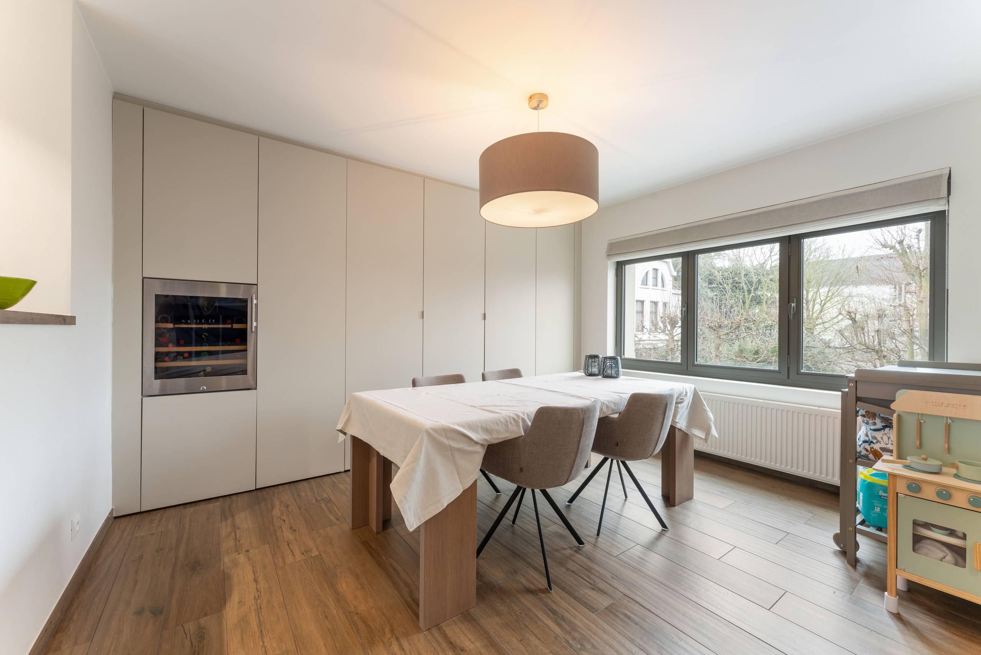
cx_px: 490
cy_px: 328
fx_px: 382
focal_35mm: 14
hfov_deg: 104.2
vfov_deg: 81.3
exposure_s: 1/4
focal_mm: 14
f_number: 11
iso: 250
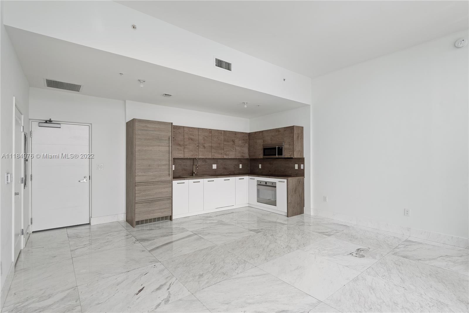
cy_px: 156
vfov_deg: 70.5
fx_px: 221
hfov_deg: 93.3
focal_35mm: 17
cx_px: 234
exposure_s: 1/60
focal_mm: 17
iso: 250
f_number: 8
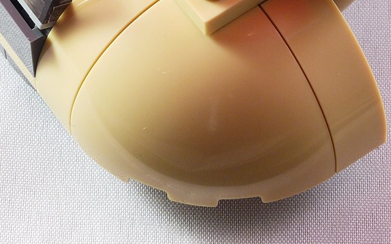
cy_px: -139
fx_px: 2248
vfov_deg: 6.1
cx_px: 214
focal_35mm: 211
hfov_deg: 9.9
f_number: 4.5
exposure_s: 1/2
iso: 80
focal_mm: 13.7
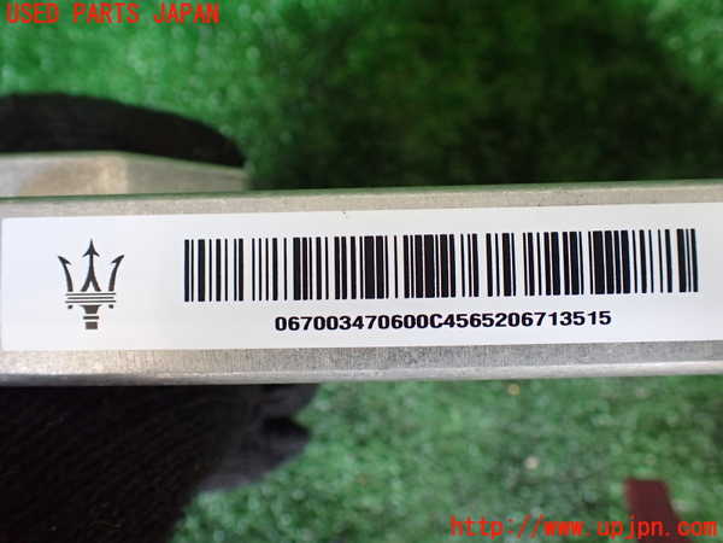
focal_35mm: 30
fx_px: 627
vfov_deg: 46.8
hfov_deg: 60.0
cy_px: 272
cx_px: 362
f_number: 2.3
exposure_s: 1/125
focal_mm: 5.4
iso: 640
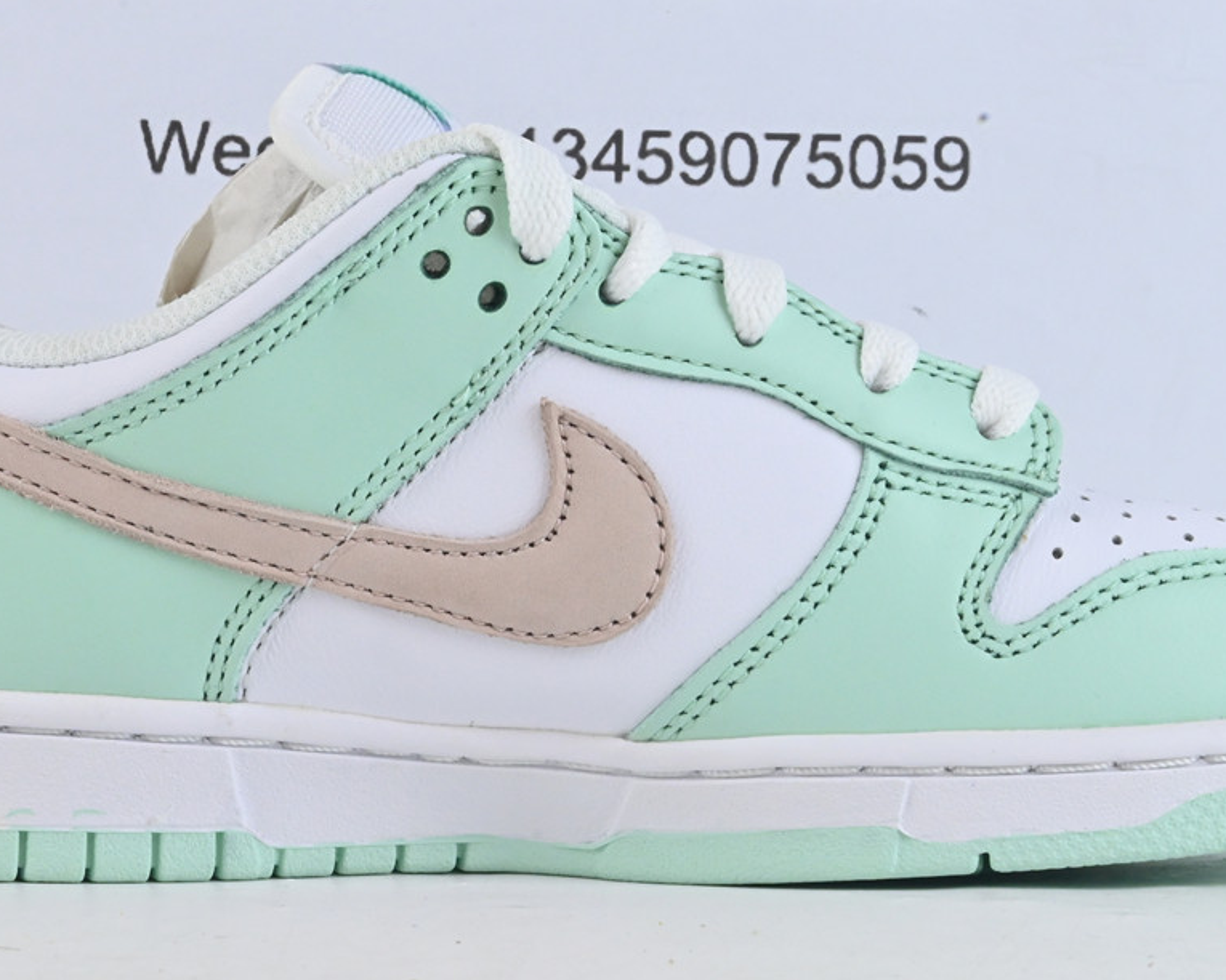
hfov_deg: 18.5
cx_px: 595
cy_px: 484
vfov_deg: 14.8
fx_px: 3764
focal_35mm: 104
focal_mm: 47
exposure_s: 1/25
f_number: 22
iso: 1250
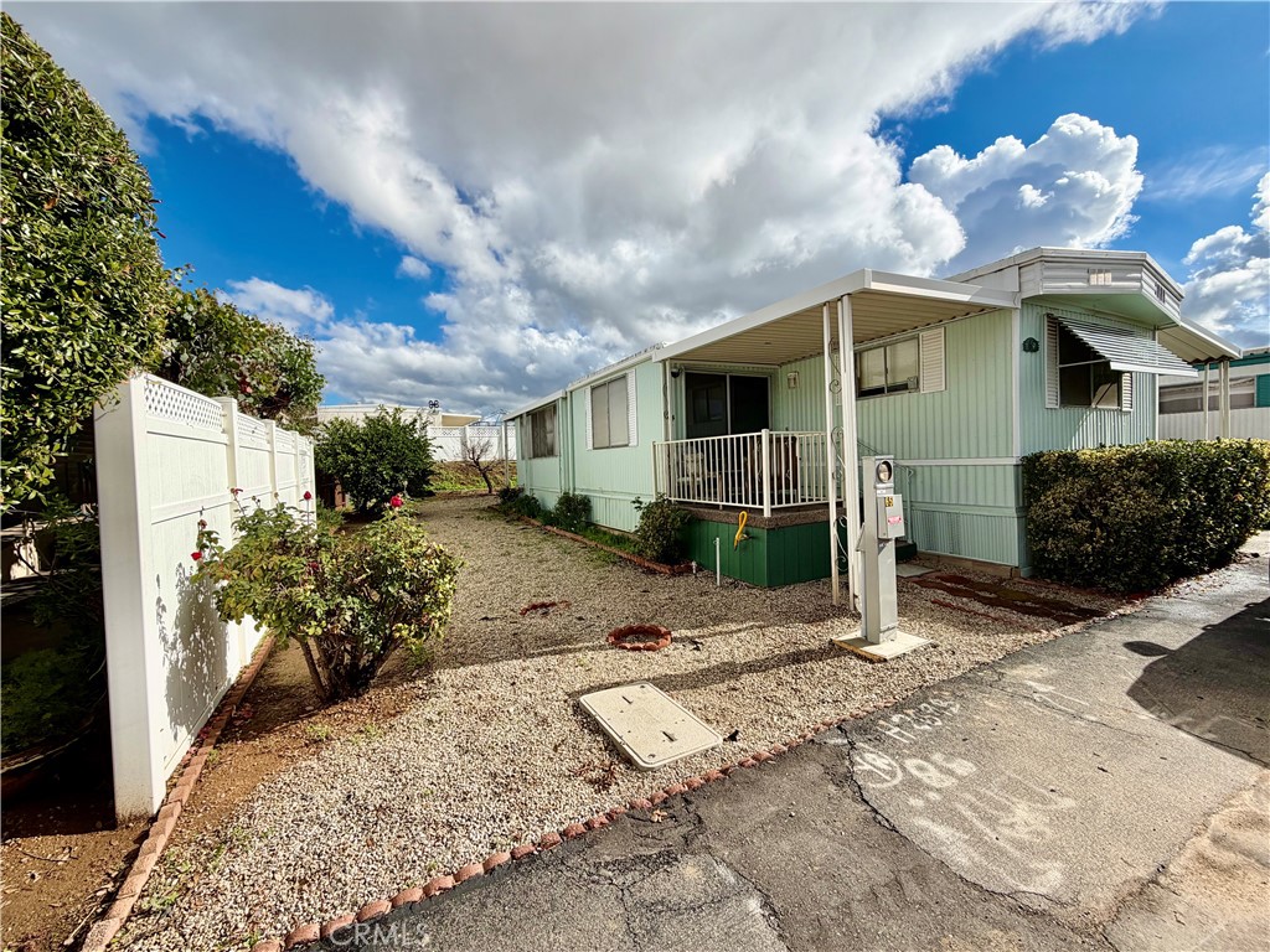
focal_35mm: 14
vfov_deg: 85.7
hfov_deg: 102.1
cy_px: 476
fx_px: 514
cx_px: 635
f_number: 2.2
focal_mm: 2.22
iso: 20
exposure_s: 1/1235
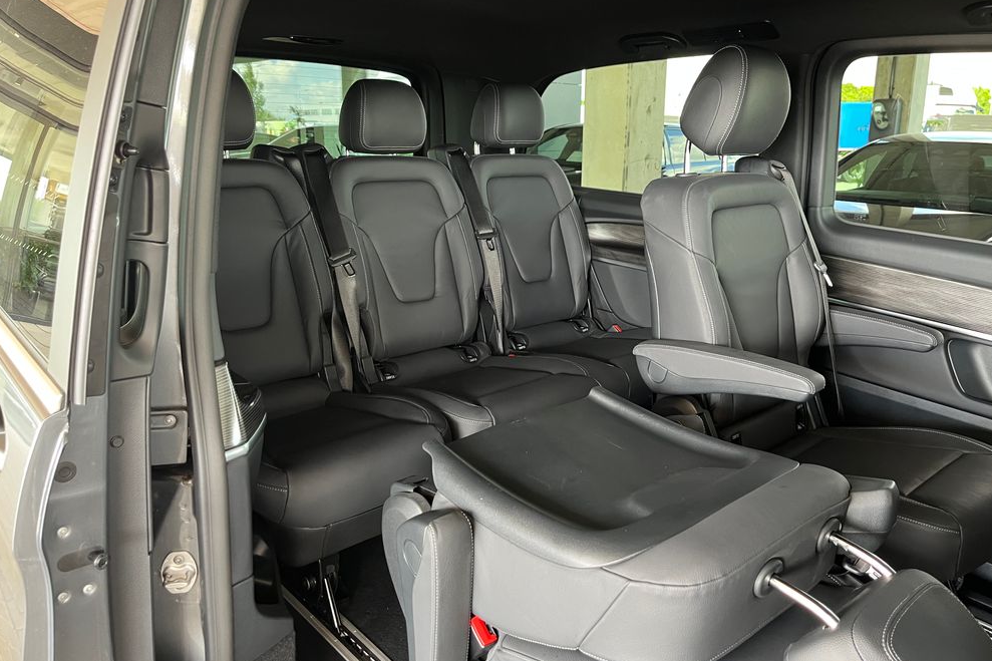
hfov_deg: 65.5
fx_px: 771
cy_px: 323
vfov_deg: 46.4
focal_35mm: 28
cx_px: 510
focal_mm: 5.1
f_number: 1.6
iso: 200
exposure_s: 1/60
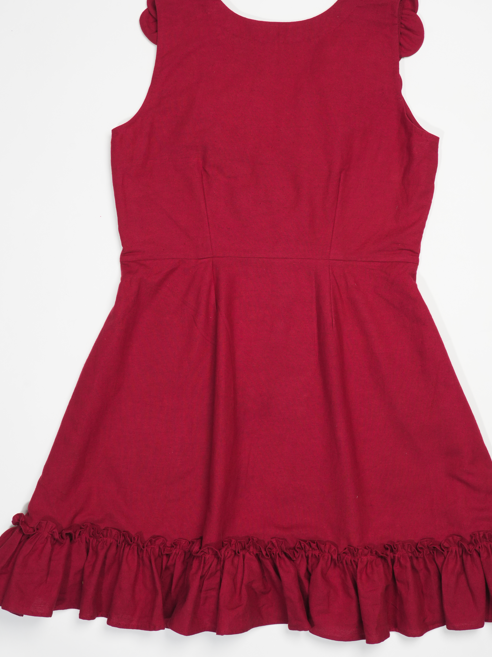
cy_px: 265
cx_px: 277
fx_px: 1023
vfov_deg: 35.4
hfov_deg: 27.0
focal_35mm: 54
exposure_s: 1/50
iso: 800
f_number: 11
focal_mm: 37
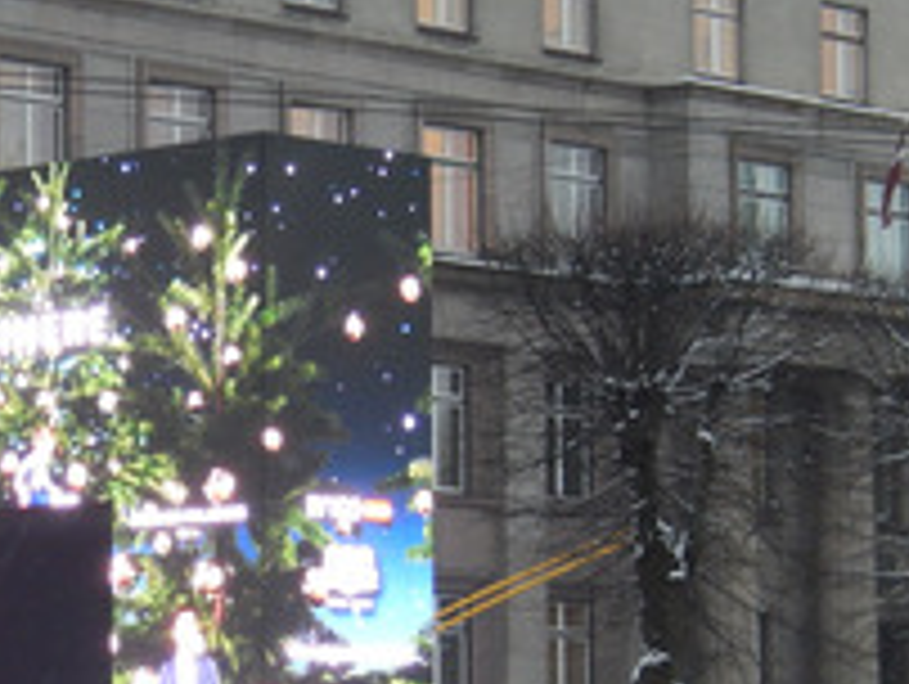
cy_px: 585
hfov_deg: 10.4
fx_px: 4943
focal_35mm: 188
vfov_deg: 7.9
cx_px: 63
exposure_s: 1/25
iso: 400
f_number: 5.2
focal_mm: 17
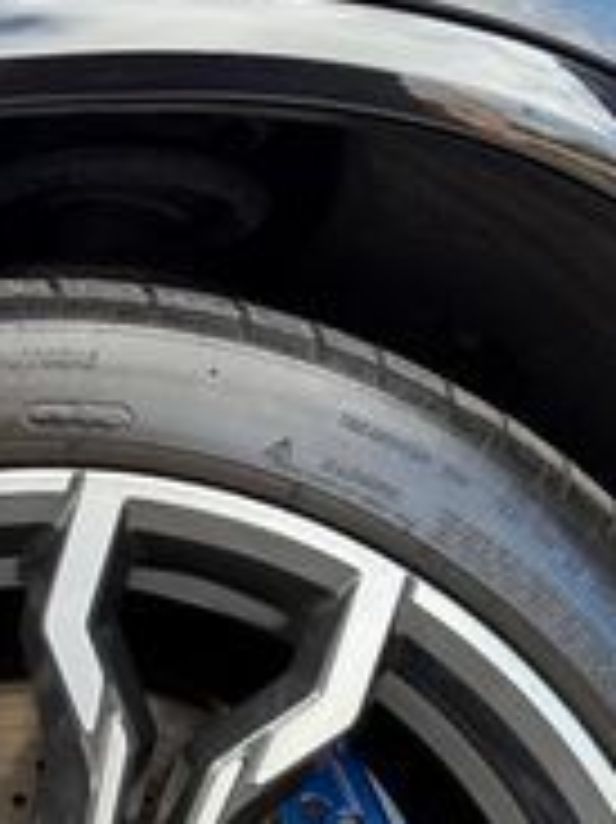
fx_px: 1995
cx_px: 49
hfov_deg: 17.3
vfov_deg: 21.7
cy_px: 977
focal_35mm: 84
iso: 80
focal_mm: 6.76
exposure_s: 1/440
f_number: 1.78
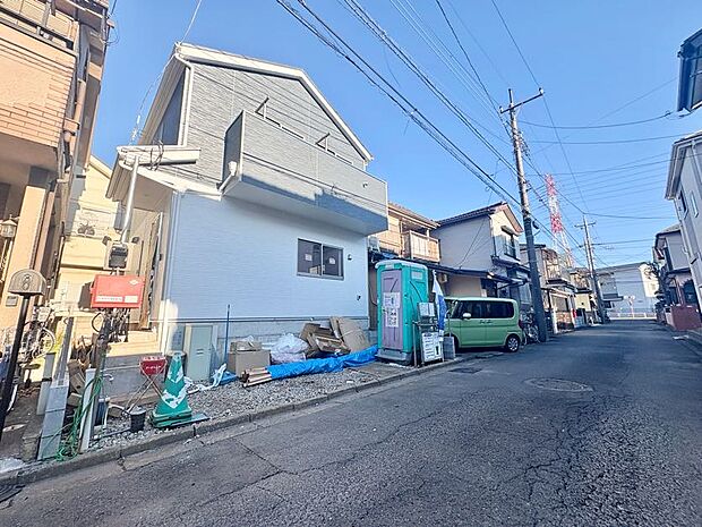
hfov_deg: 102.1
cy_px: 264
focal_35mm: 14
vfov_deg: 85.7
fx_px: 284
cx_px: 351
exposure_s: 1/467
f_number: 2.2
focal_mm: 2.22
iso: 40
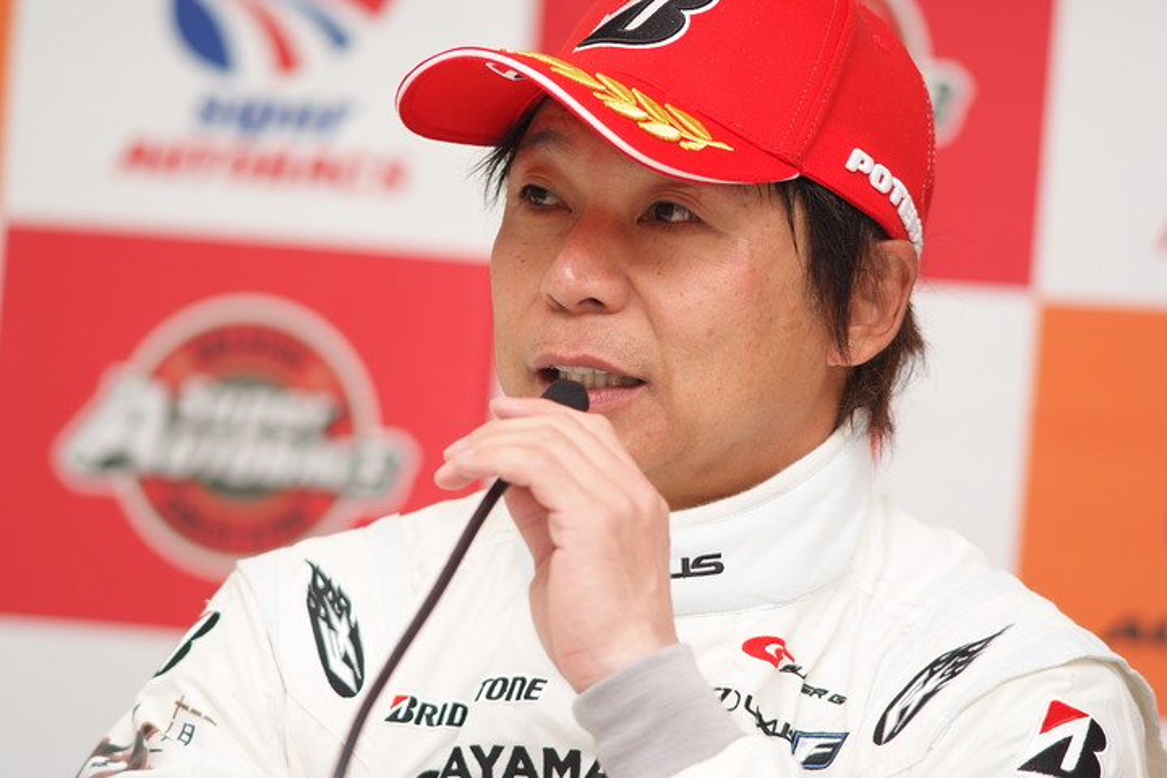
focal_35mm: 270
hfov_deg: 7.6
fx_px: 8752
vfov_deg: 5.1
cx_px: 584
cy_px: 389
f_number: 2.8
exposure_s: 1/250
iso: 400
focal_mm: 180
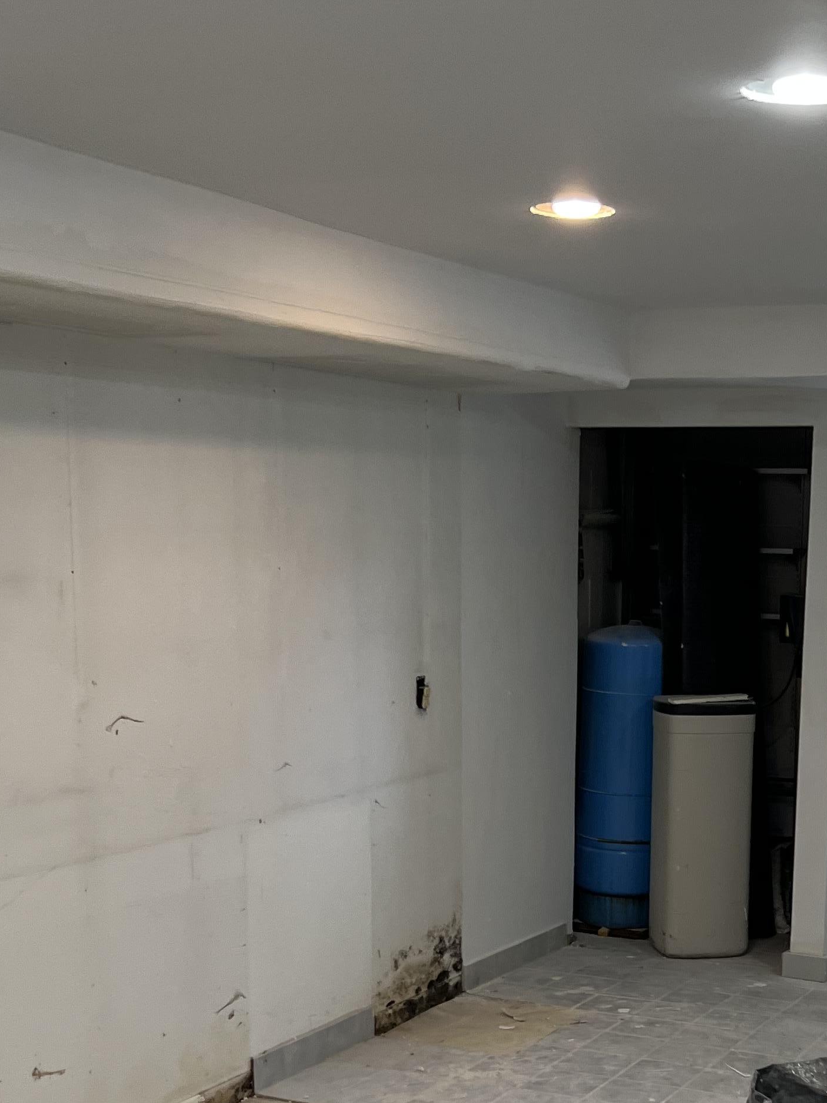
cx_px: 612
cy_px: 863
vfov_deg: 33.5
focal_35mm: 56
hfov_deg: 25.8
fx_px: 1784
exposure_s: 1/120
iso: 125
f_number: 1.5
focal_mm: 5.7
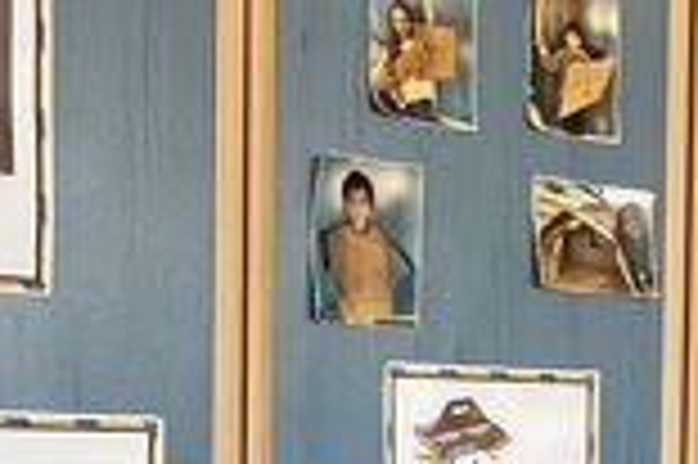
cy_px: 550
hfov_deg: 20.9
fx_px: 1704
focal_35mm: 88
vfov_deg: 15.0
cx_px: 919
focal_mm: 1.57
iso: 80
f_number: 1.8
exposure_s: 1/99
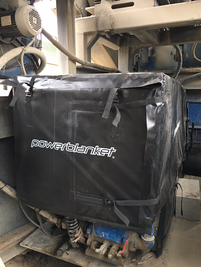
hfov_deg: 48.2
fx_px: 225
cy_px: 134
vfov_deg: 61.7
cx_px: 100
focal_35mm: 29
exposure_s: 1/15
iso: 100
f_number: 2.2
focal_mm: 4.15
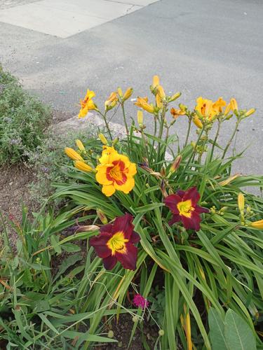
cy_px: 175
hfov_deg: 54.9
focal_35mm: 25
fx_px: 253
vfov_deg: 69.4
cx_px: 132
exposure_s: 1/125
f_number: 1.8
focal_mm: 4.6
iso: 32
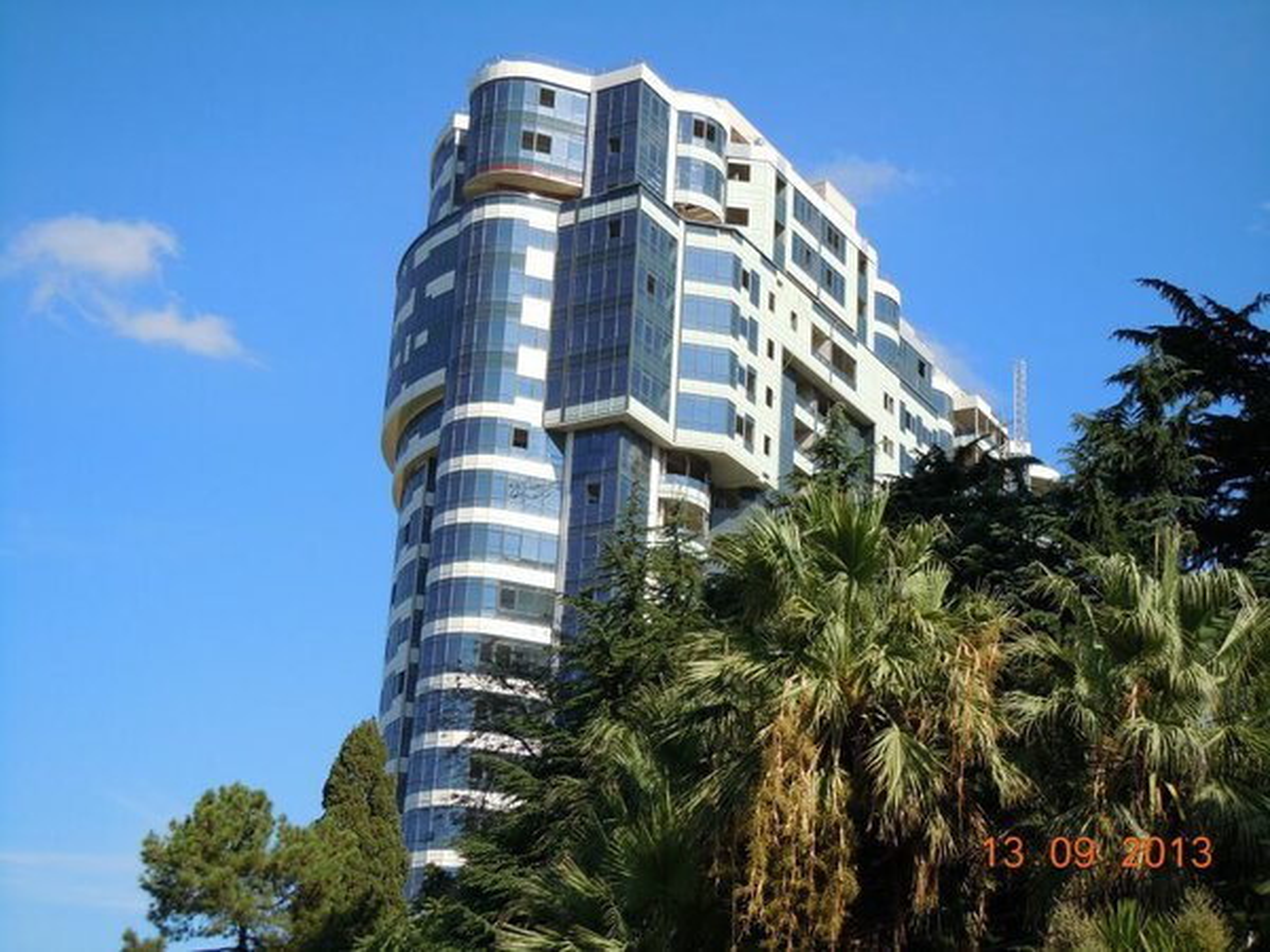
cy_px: 476
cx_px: 635
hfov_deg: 32.7
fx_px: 2165
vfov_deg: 24.8
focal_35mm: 59
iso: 100
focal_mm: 10.6
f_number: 4
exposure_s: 1/640
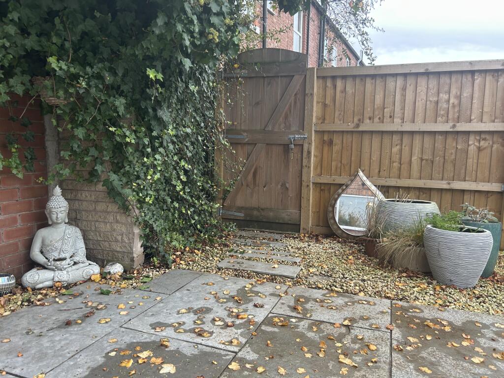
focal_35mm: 26
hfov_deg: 67.3
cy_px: 189
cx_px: 252
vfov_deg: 53.1
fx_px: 379
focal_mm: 5.7
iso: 64
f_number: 1.5
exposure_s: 1/121
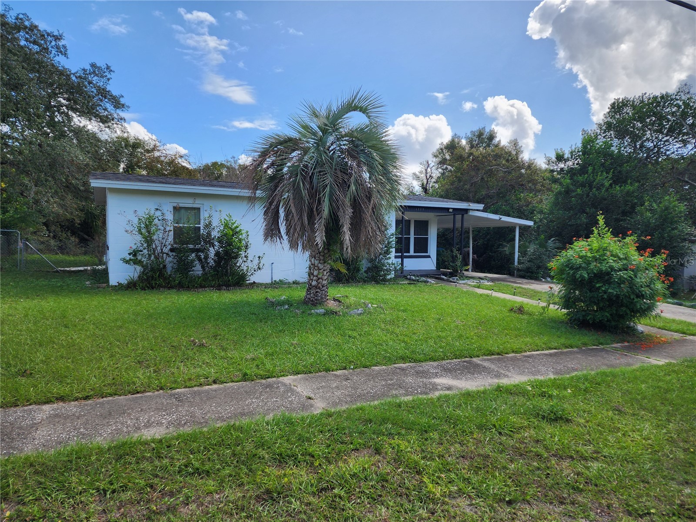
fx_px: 462
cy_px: 261
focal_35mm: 23
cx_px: 348
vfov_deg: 58.9
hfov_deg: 73.9
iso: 12
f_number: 1.8
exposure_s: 1/730
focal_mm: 6.4
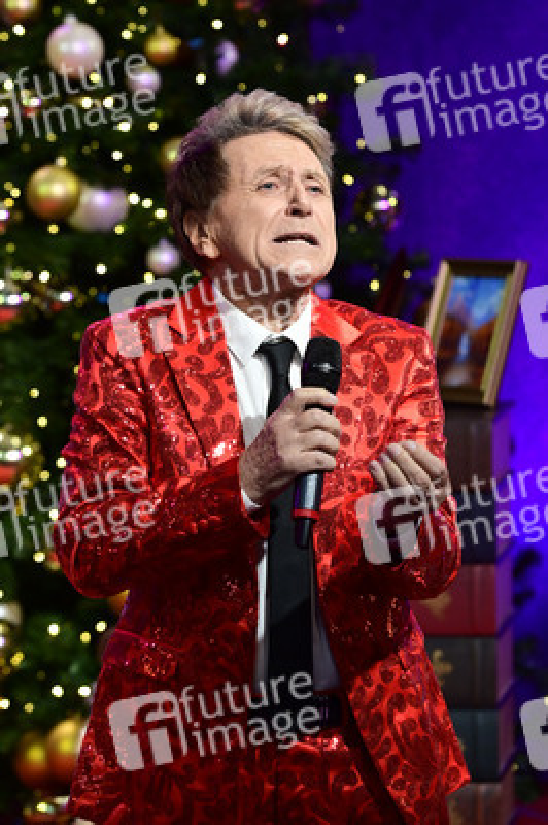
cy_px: 412
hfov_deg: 8.1
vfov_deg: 12.1
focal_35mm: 170
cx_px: 274
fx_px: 3888
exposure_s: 1/320
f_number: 4.5
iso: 2000
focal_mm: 170
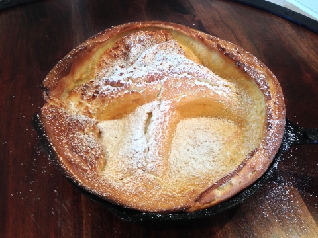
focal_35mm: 33
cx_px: 159
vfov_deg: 42.9
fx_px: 303
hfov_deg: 55.4
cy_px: 119
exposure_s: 1/20
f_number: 2.4
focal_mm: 4.12
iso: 125
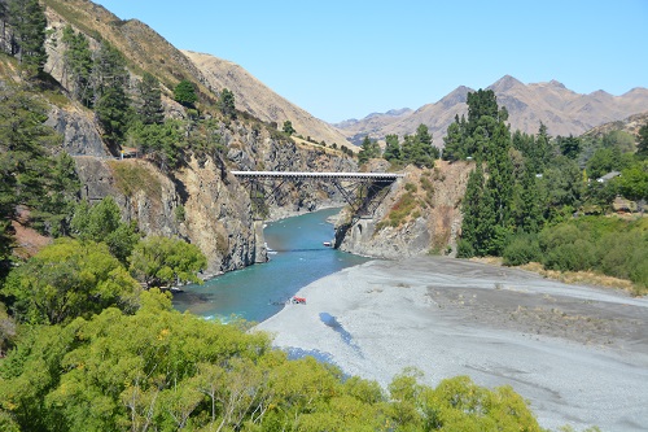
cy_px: 216
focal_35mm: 54
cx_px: 324
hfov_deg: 36.9
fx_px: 972
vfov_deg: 25.0
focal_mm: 36
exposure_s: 1/1600
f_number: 6.3
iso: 400
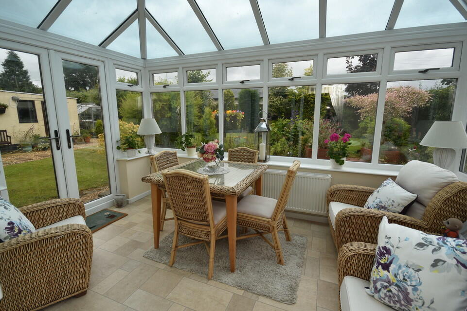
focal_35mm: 16
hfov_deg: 96.7
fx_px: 208
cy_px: 150
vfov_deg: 73.7
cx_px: 233
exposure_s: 1/200
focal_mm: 10
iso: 100
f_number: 6.3
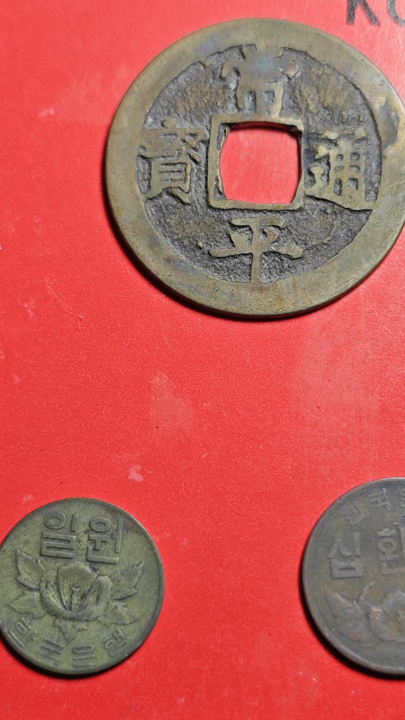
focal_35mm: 62
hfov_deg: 19.4
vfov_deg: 33.8
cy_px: 368
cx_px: 236
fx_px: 1183
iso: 160
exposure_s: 1/100
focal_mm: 5.84
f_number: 1.6
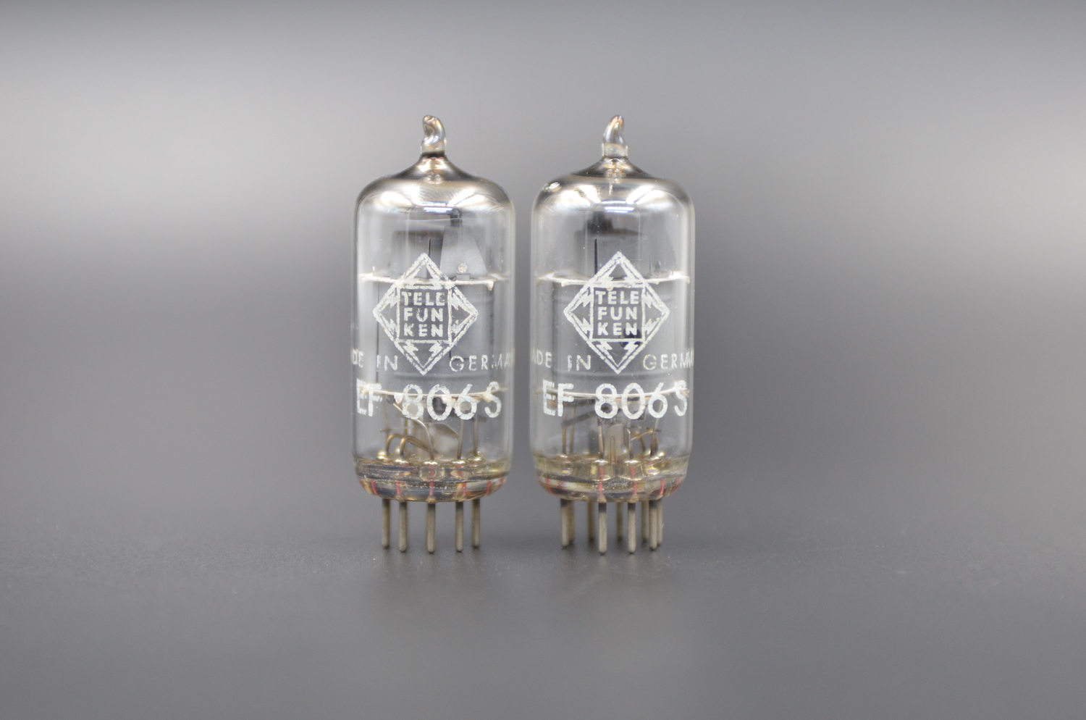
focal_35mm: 105
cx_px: 543
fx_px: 3161
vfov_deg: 13.0
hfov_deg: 19.5
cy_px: 360
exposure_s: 1/250
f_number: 4
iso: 640
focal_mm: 70
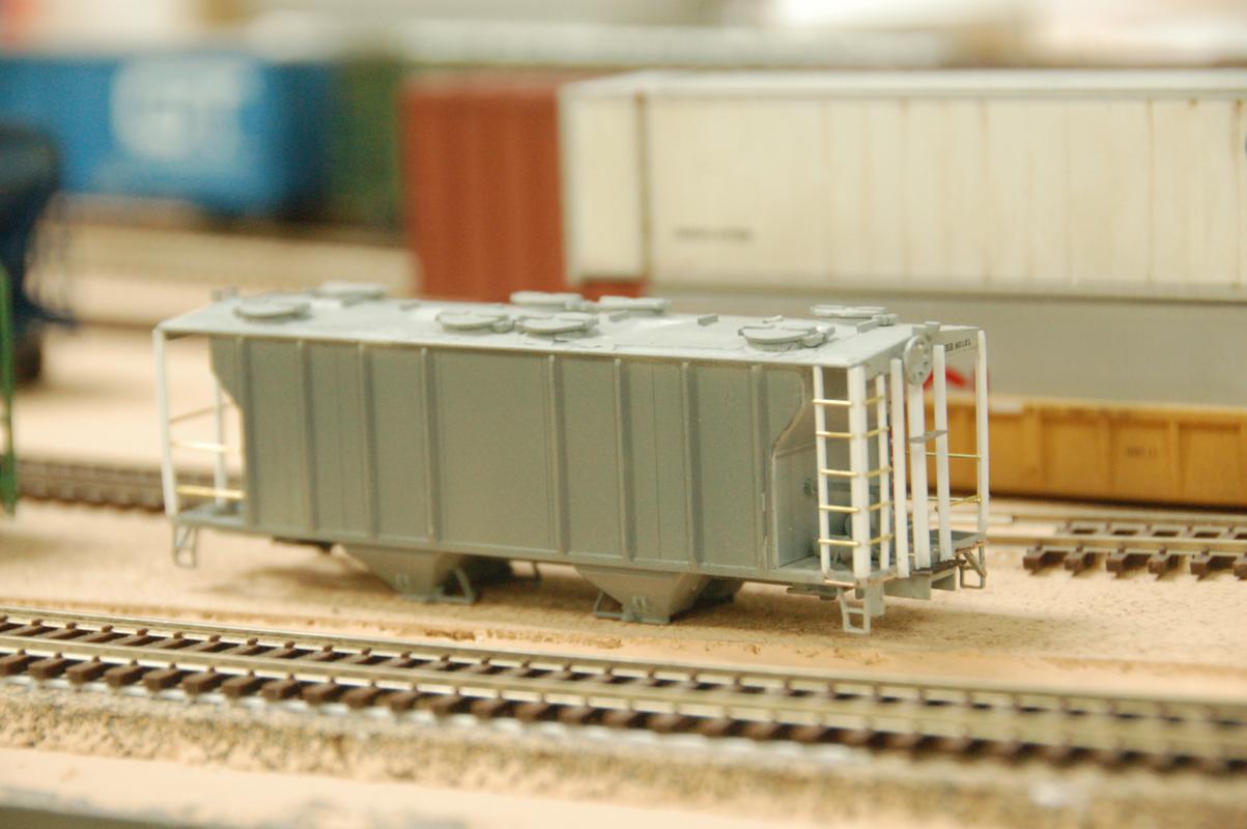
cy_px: 414
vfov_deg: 10.1
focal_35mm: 135
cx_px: 624
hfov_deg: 15.2
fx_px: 4672
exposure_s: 1/60
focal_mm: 90
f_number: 6.3
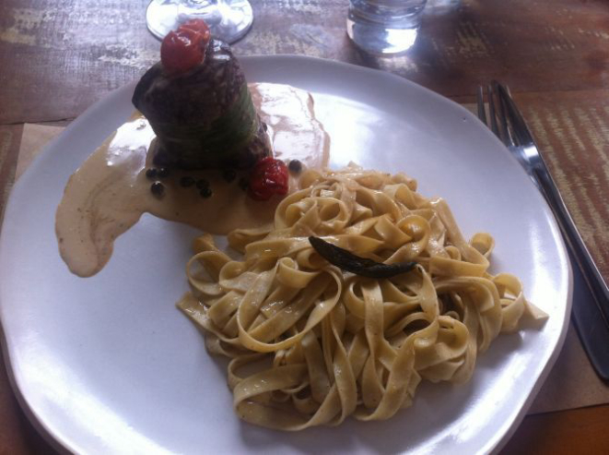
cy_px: 228
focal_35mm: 35
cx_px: 304
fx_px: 615
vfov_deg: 40.6
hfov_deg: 52.7
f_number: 2.8
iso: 80
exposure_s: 1/25
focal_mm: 3.85
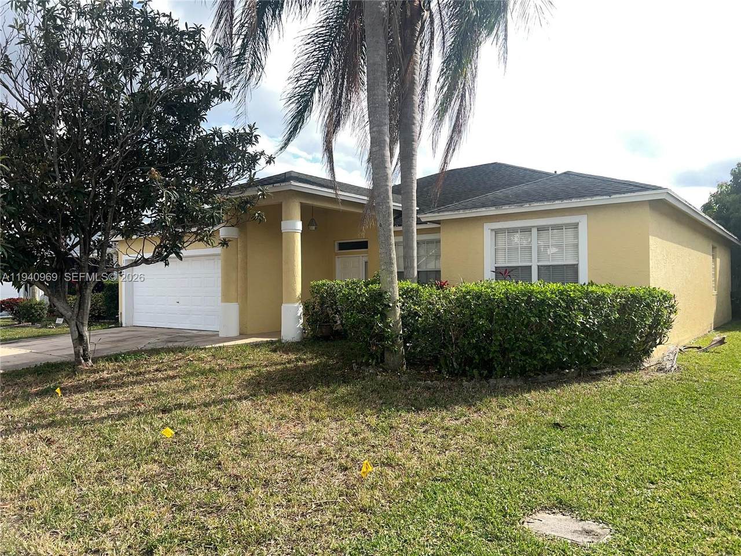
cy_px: 278
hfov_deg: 67.3
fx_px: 557
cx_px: 370
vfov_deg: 53.1
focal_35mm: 26
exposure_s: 1/4444
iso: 64
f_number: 1.5
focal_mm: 5.7
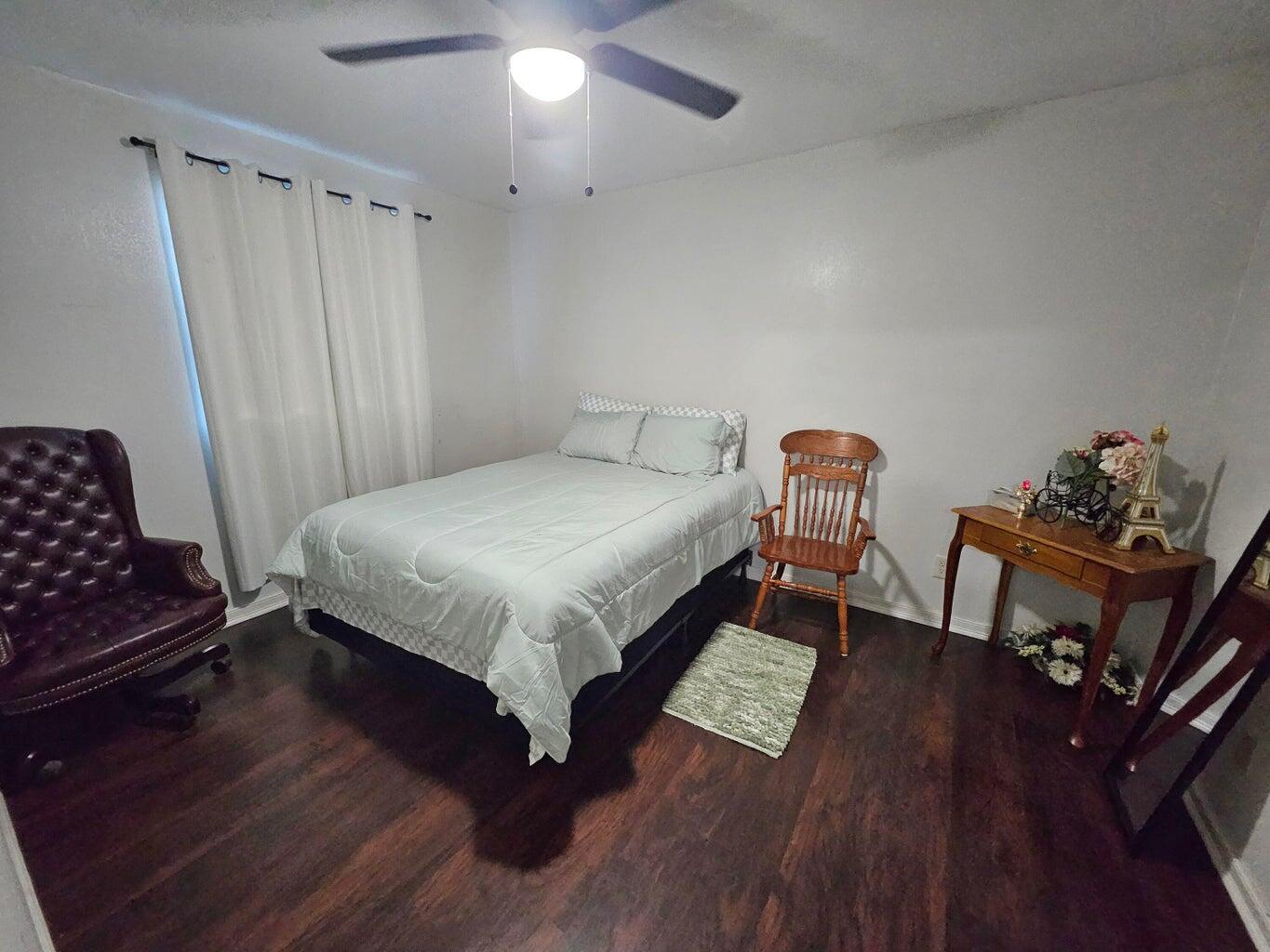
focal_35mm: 13
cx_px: 635
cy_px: 476
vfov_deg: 89.9
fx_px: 477
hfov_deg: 106.2
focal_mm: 1.74
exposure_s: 1/30
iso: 640
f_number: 2.2
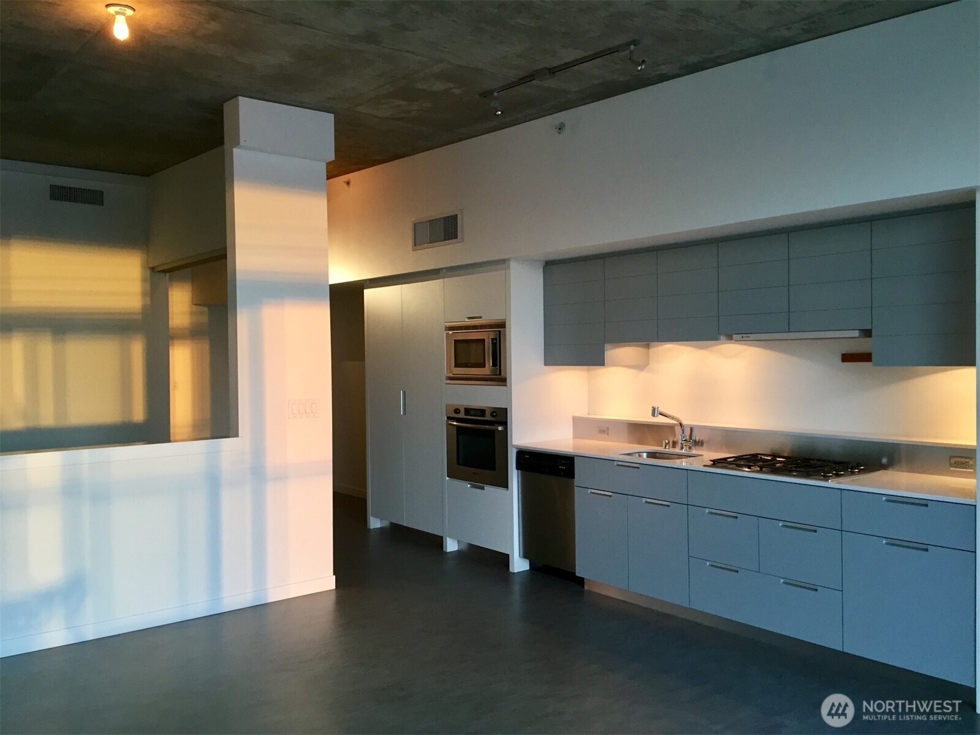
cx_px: 490
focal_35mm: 29
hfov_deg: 61.7
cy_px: 368
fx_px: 821
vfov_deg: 48.2
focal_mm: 4.15
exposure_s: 1/30
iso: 100
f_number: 2.2
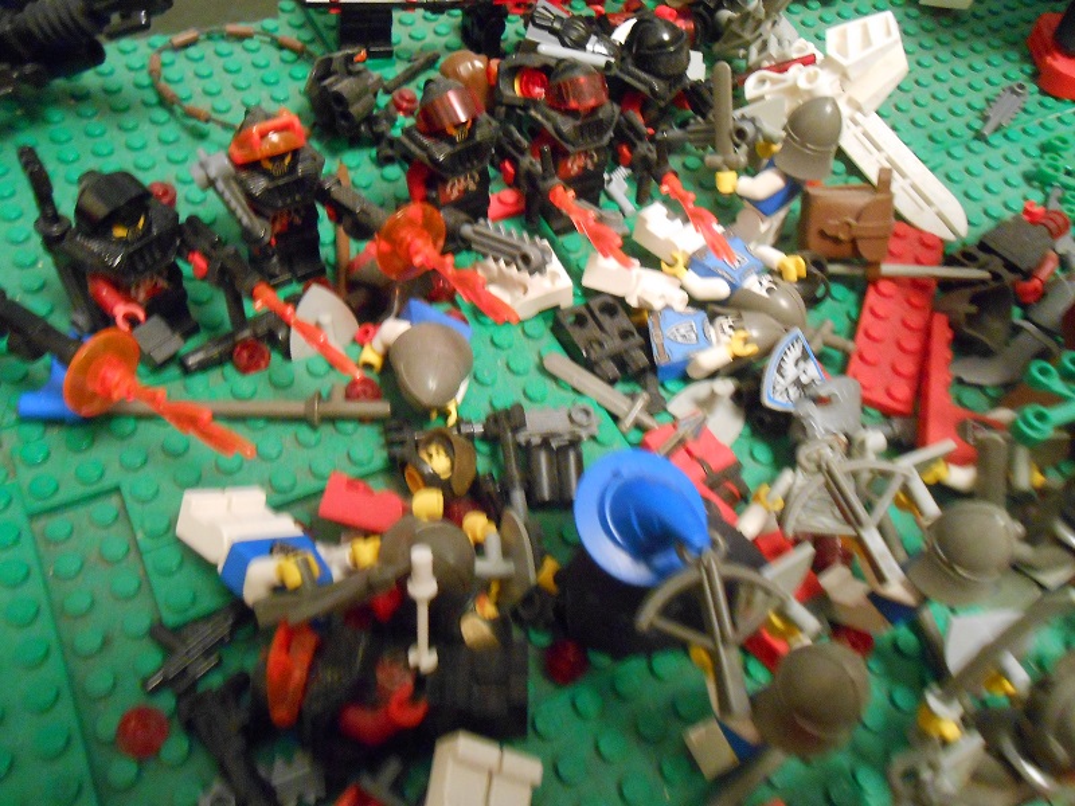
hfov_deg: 60.0
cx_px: 538
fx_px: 932
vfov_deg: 46.8
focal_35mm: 30
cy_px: 403
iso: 800
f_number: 3.8
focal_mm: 5.3
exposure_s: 1/2
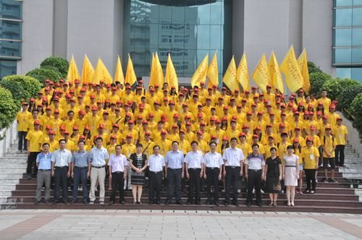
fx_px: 467
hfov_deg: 42.4
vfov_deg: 28.9
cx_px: 181
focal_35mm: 46
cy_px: 120
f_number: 25
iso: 200
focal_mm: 31
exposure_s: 1/50
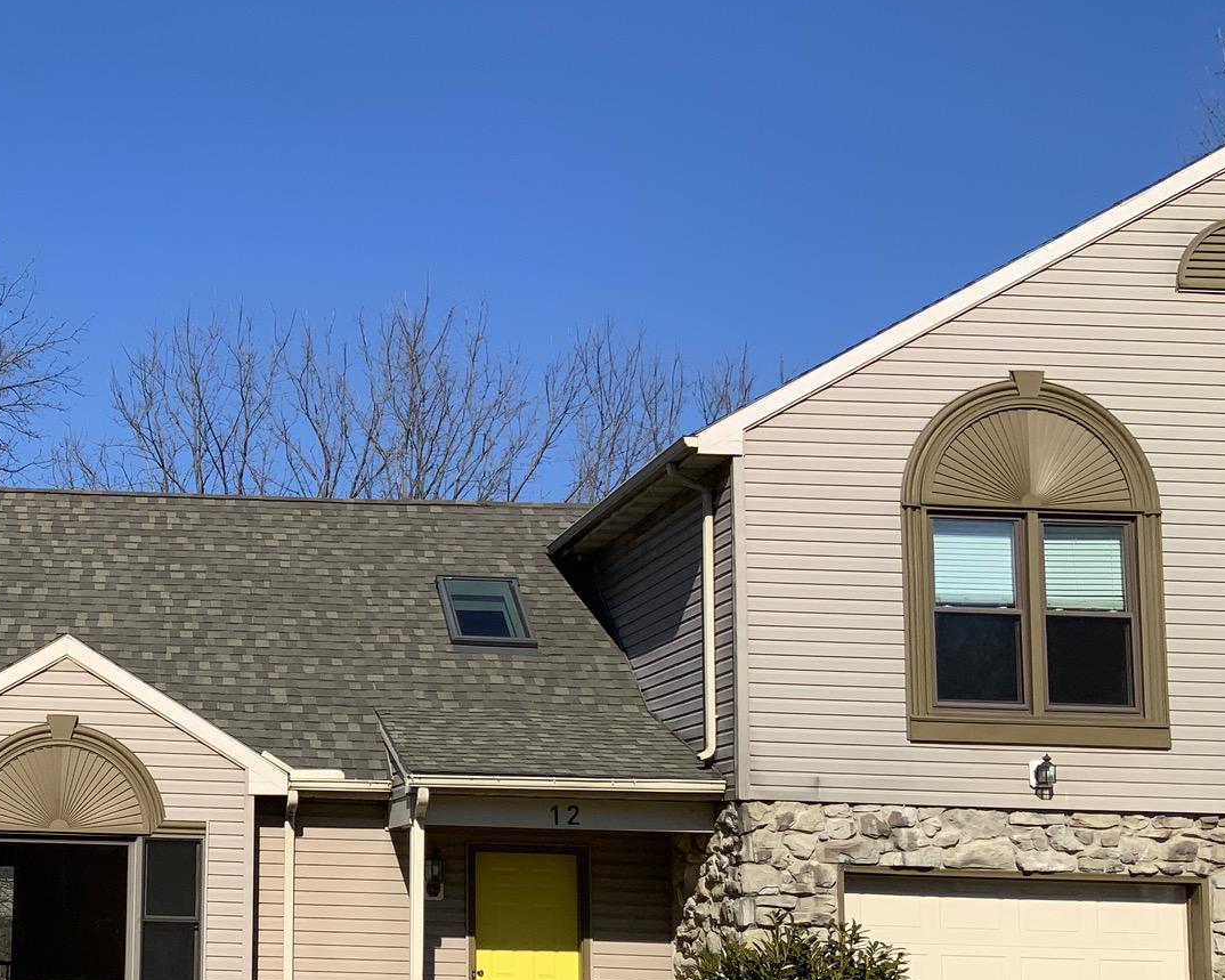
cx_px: 117
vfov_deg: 27.9
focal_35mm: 54
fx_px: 1958
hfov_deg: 32.9
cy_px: 646
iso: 16
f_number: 1.8
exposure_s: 1/2959
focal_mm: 3
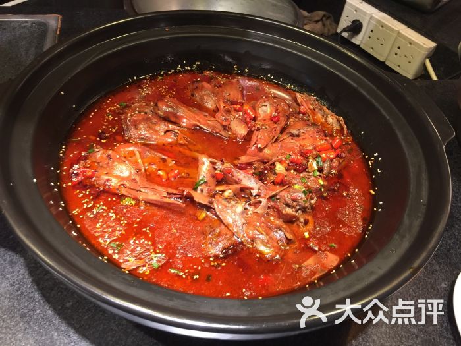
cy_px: 173
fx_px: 386
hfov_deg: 61.7
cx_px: 230
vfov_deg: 48.2
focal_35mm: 29
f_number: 2.2
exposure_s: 1/17
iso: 50
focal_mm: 4.15
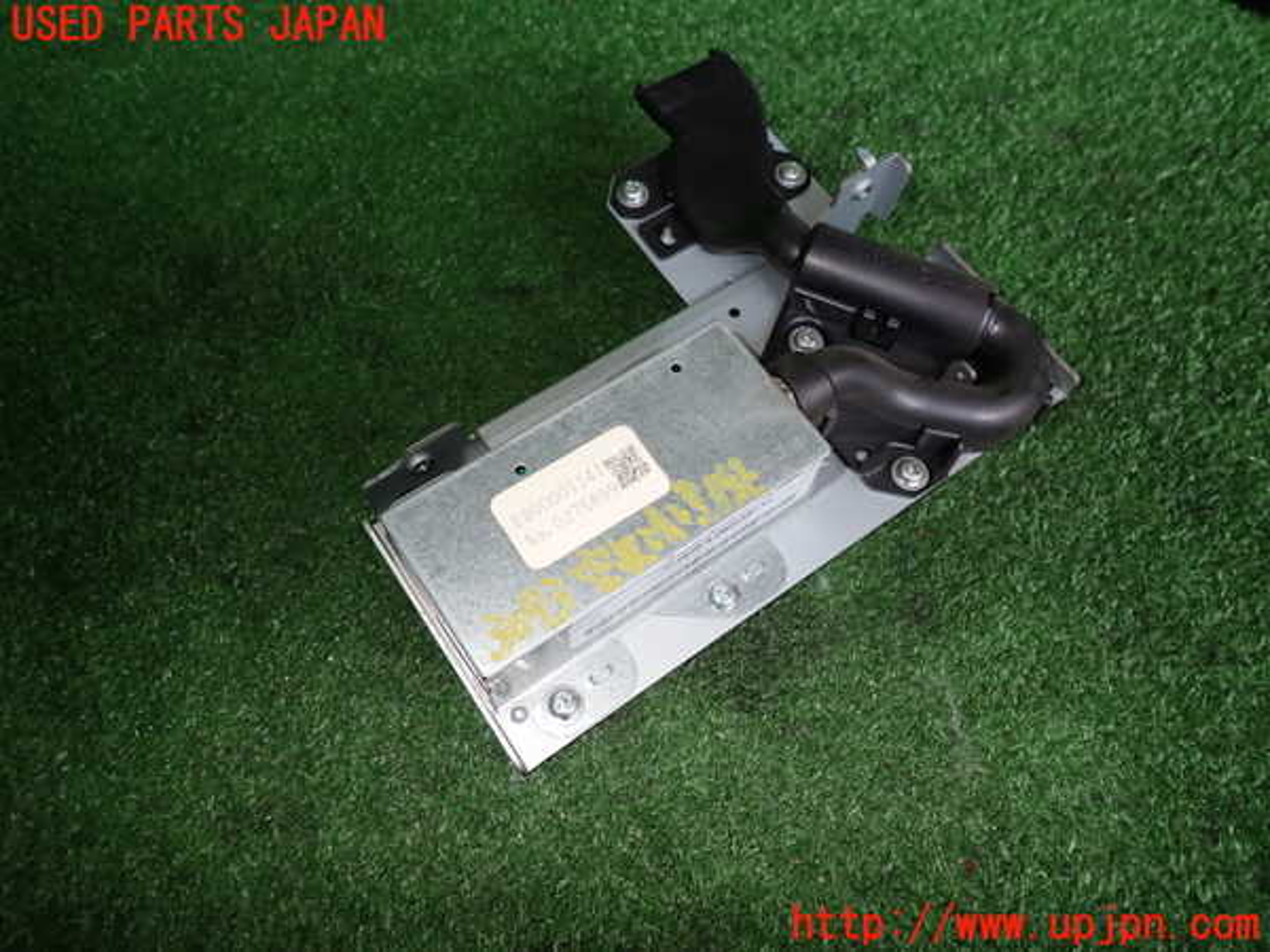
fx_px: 917
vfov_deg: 54.9
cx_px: 635
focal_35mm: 25
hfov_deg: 69.4
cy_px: 476
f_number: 5.6
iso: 100
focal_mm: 4.5
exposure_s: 1/30
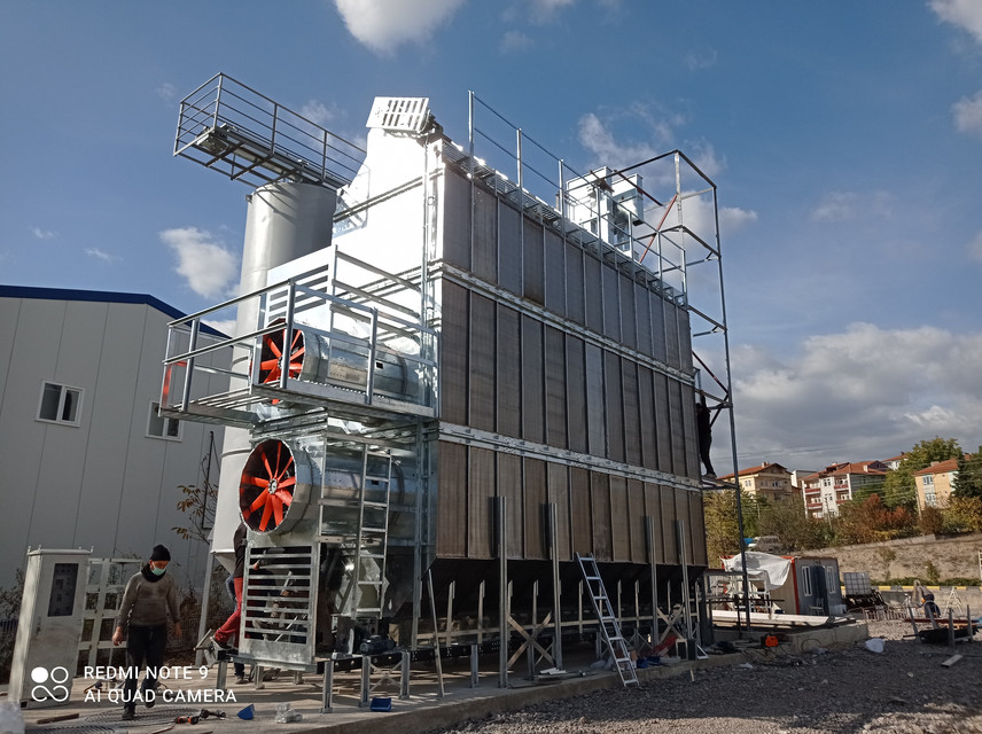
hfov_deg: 63.5
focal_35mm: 28
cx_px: 491
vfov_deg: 49.7
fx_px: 793
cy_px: 367
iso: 107
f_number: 1.79
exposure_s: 1/5988
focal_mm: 4.74
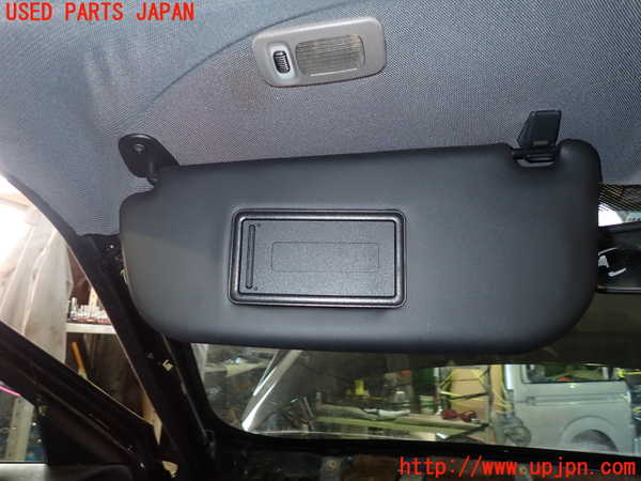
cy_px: 240
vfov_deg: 54.9
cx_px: 320
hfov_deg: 69.4
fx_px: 463
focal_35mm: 25
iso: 200
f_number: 2
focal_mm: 4.5
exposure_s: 1/30
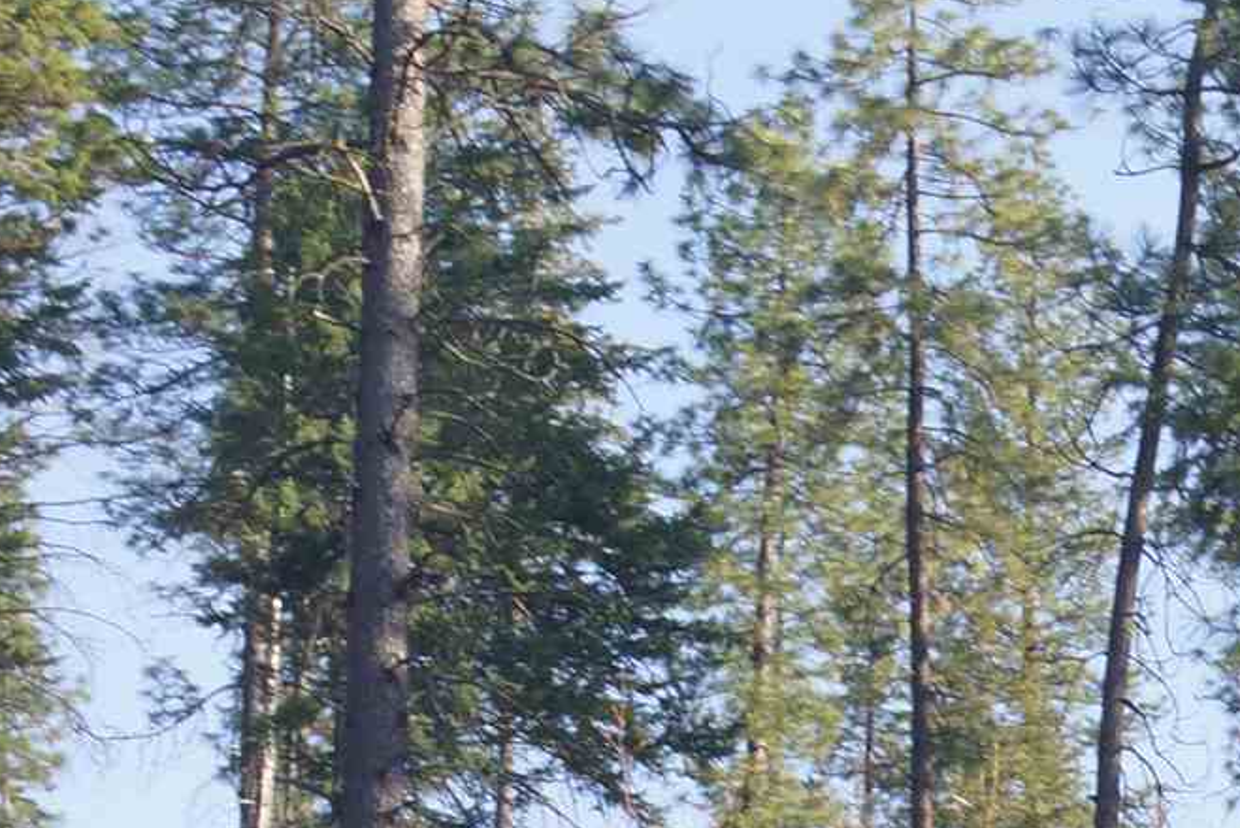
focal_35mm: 210
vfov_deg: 6.4
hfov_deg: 9.1
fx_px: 7234
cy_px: 1317
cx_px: 2563
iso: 100
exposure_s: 1/100
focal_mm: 30
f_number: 7.1
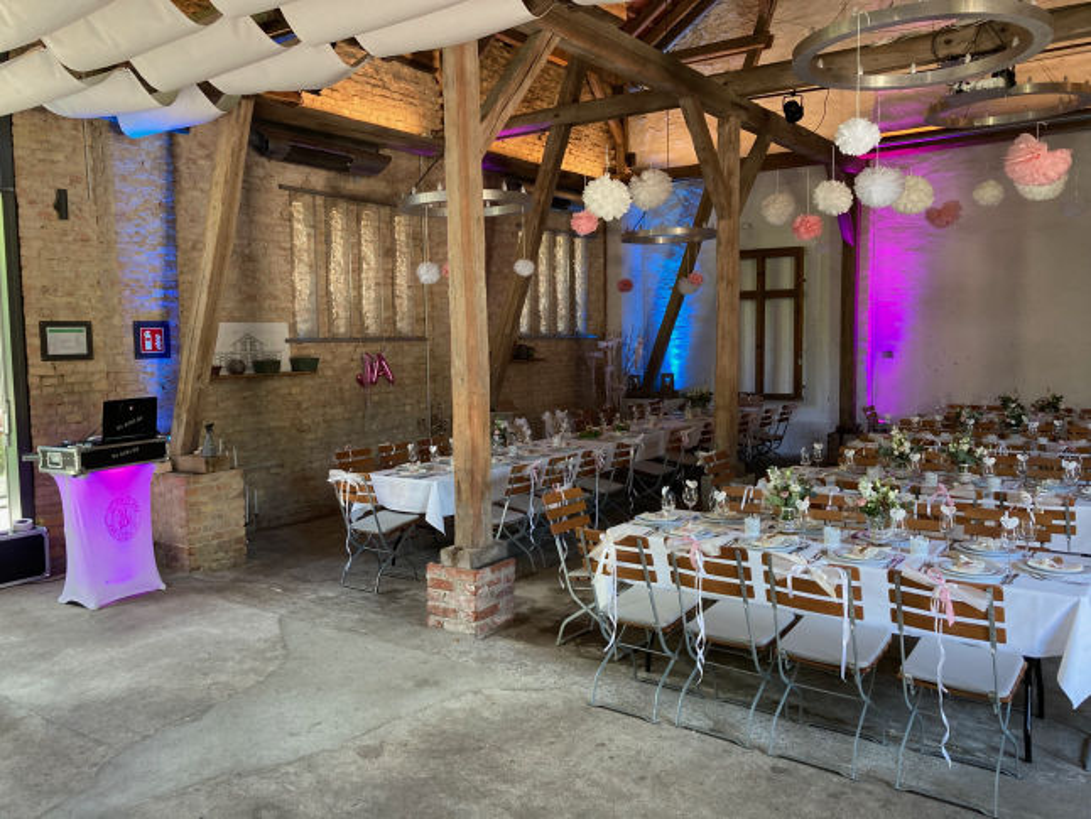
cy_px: 410
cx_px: 546
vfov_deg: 49.8
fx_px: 883
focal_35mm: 28
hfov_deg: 63.4
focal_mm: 3.99
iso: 160
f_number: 1.8
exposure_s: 1/40
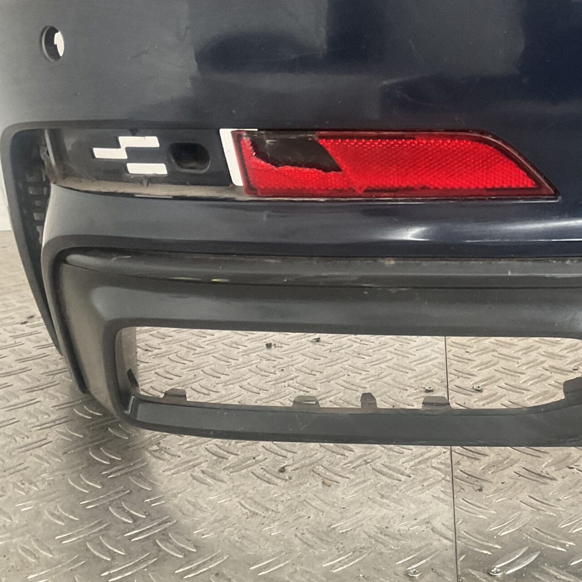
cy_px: 276
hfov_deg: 32.5
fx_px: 970
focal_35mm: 51
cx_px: 461
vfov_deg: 33.4
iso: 100
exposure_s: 1/50
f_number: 1.8
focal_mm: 3
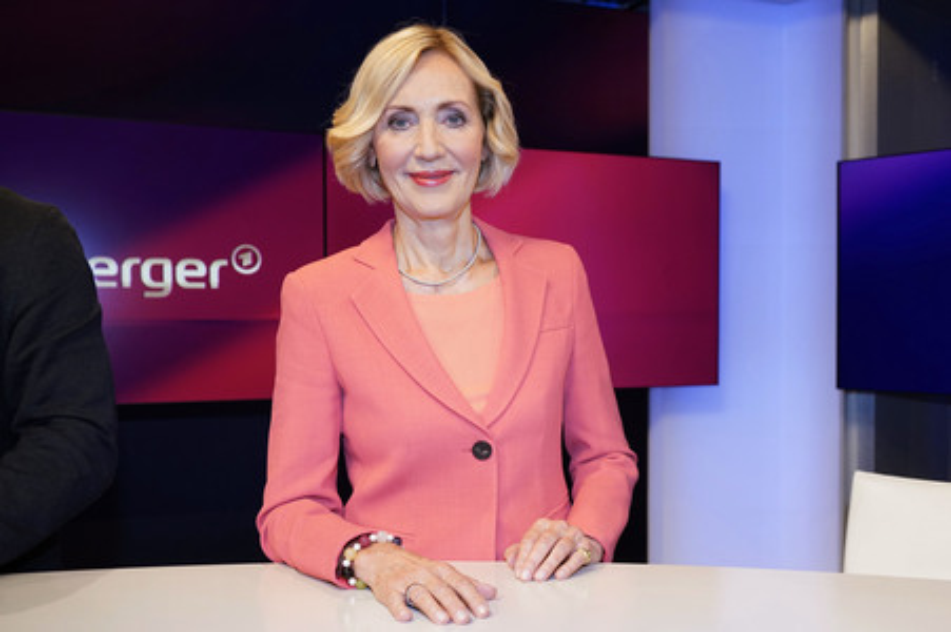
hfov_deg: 54.5
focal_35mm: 35
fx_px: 924
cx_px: 476
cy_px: 316
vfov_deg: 37.8
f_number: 5.6
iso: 2000
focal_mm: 35
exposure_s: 1/125
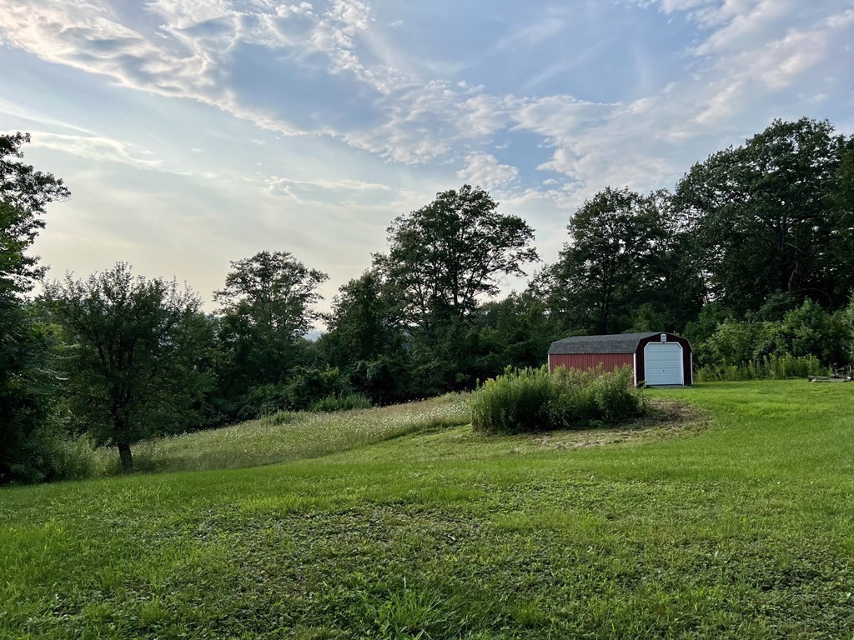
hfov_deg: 67.3
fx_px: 641
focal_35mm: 26
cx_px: 427
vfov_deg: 53.1
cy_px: 320
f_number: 1.5
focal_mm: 5.7
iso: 50
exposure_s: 1/5319
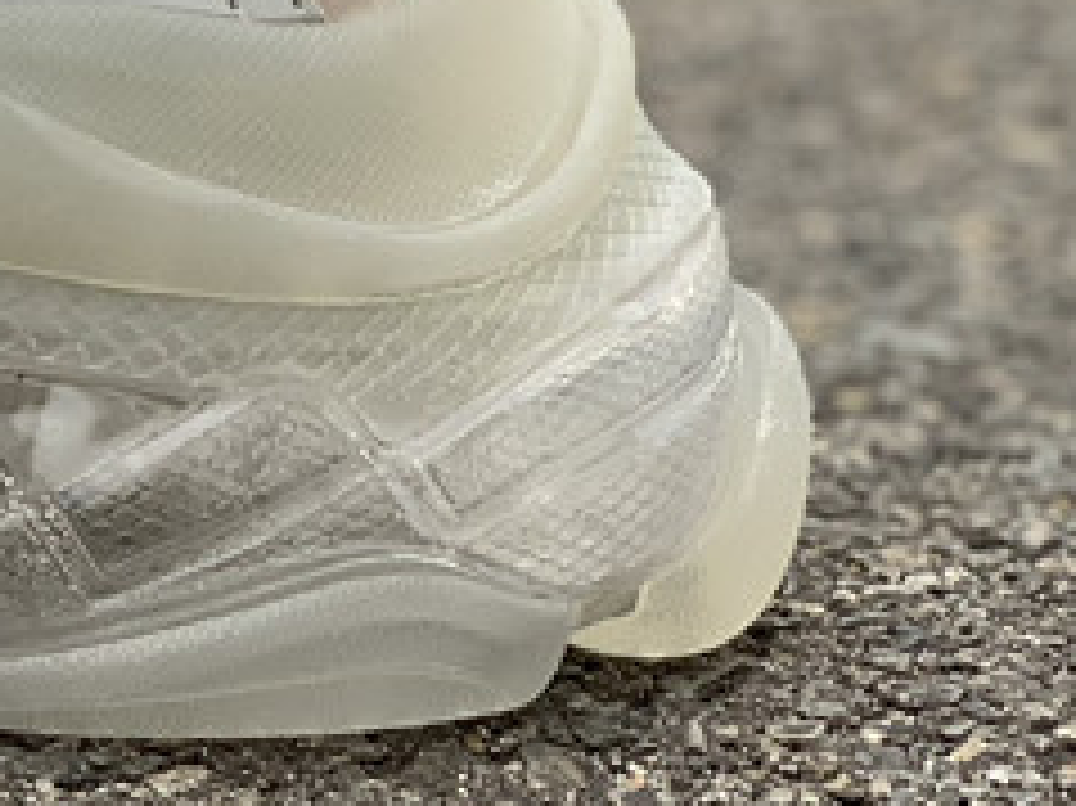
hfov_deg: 9.7
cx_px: -761
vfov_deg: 7.5
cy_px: 11
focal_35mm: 196
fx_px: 6089
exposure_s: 1/122
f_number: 2.4
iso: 25
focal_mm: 6
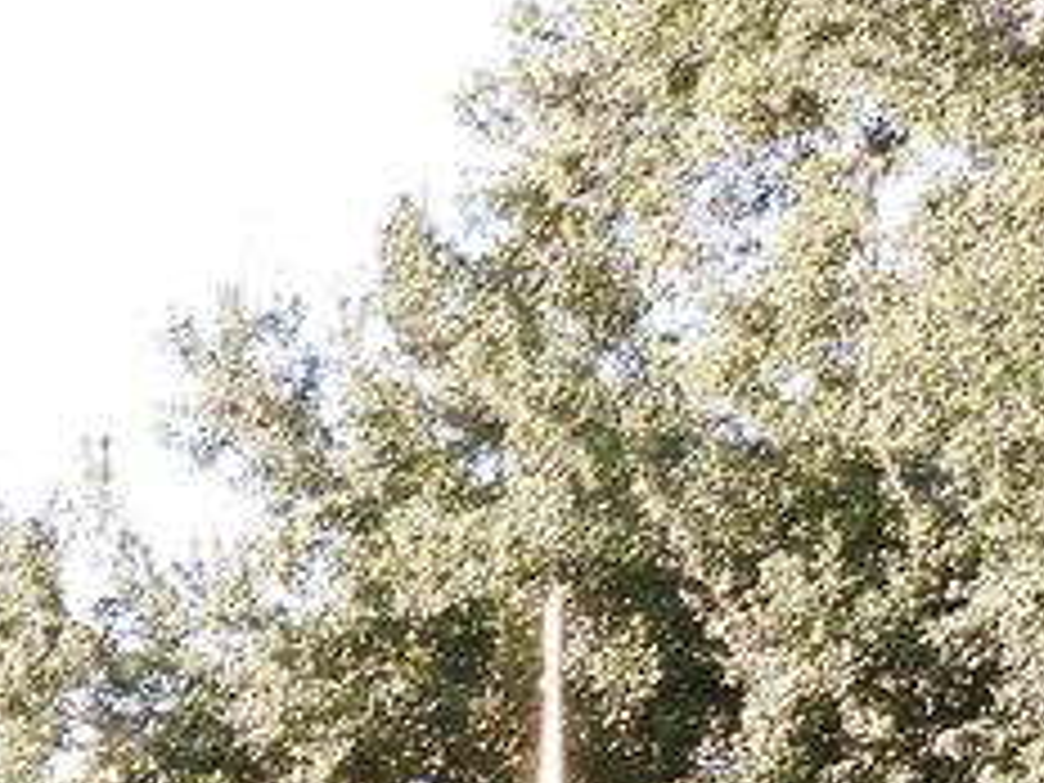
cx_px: -950
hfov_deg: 10.1
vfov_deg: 7.7
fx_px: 5489
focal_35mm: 182
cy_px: 1710
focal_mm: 5.9
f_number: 3.2
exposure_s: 1/125
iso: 100
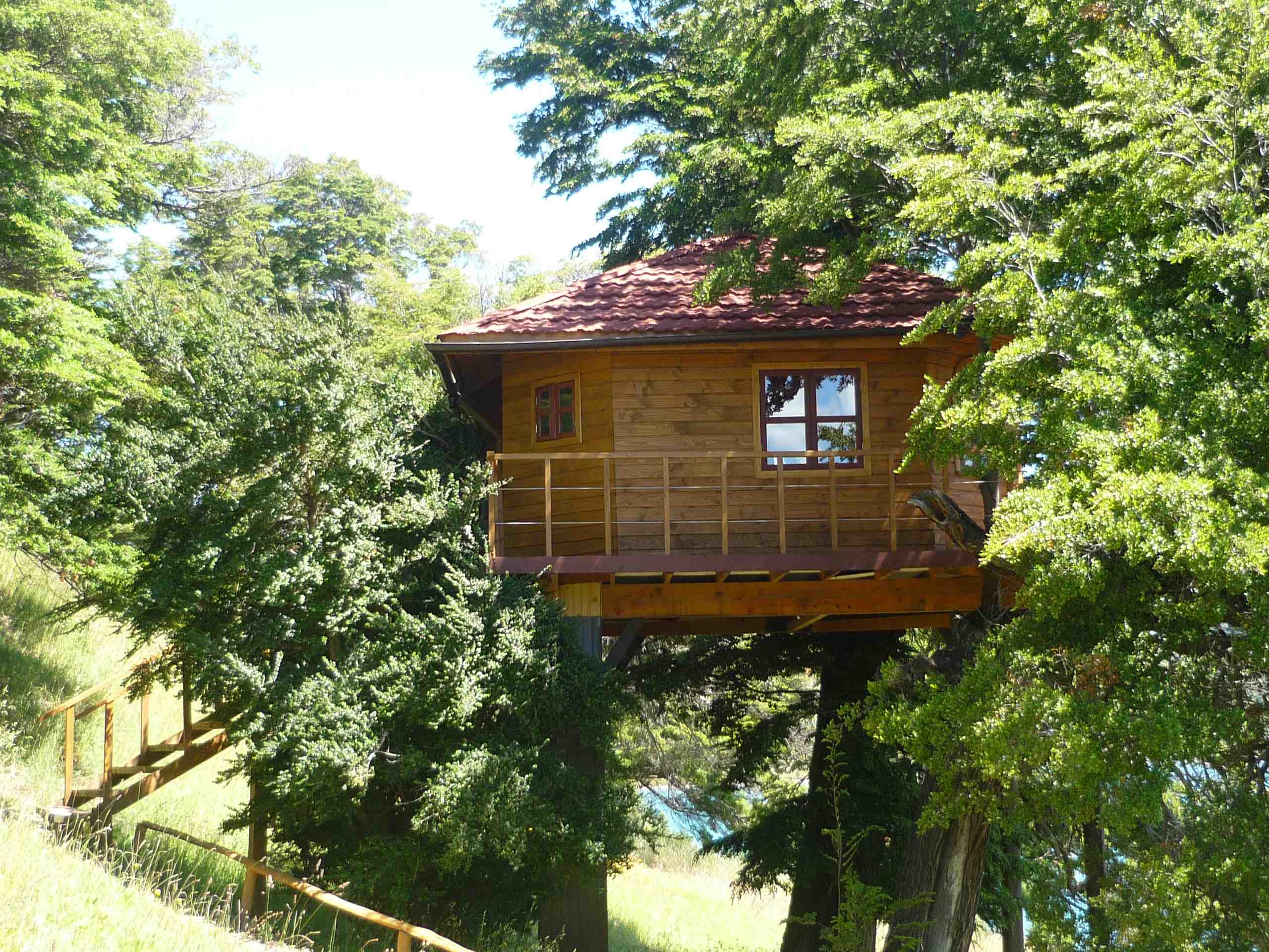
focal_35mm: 49
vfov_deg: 29.7
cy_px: 476
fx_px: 1796
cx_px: 634
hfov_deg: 38.9
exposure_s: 1/160
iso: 100
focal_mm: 6.3
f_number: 2.9
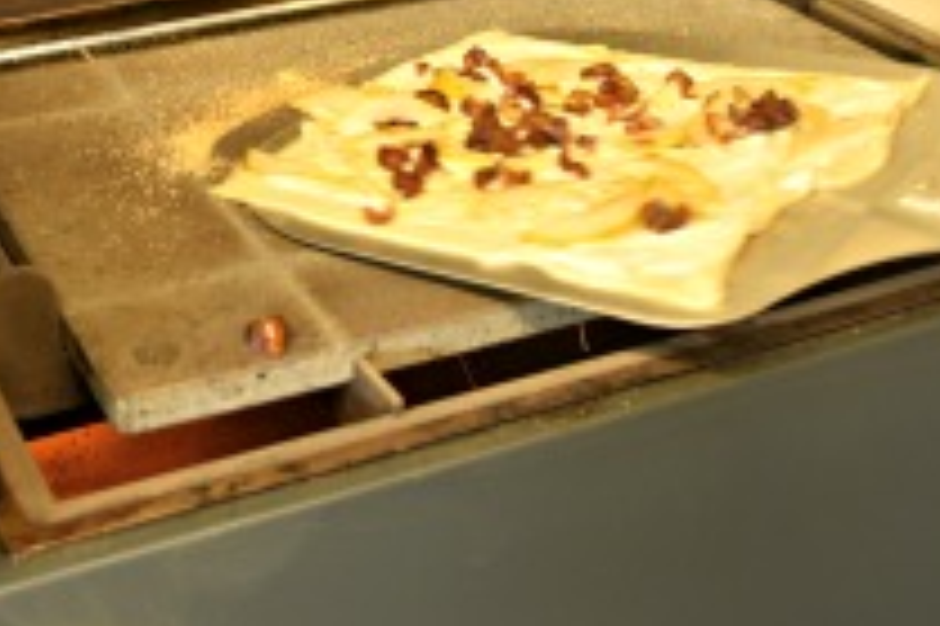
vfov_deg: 19.5
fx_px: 1800
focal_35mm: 69
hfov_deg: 29.2
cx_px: 391
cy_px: 124
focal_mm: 24
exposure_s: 1/15
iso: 250
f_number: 4.5
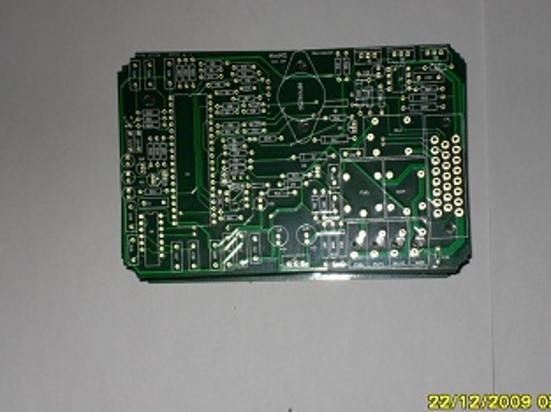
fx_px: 2003
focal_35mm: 126
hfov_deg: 15.7
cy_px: 202
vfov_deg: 11.7
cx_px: 323
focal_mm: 18.6
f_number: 5.2
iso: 100
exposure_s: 1/60
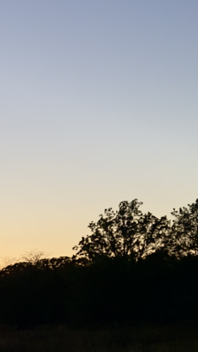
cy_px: 316
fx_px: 1214
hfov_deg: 8.5
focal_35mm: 130
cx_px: -275
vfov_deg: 16.3
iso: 1000
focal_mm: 6.76
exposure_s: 1/32
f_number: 1.78
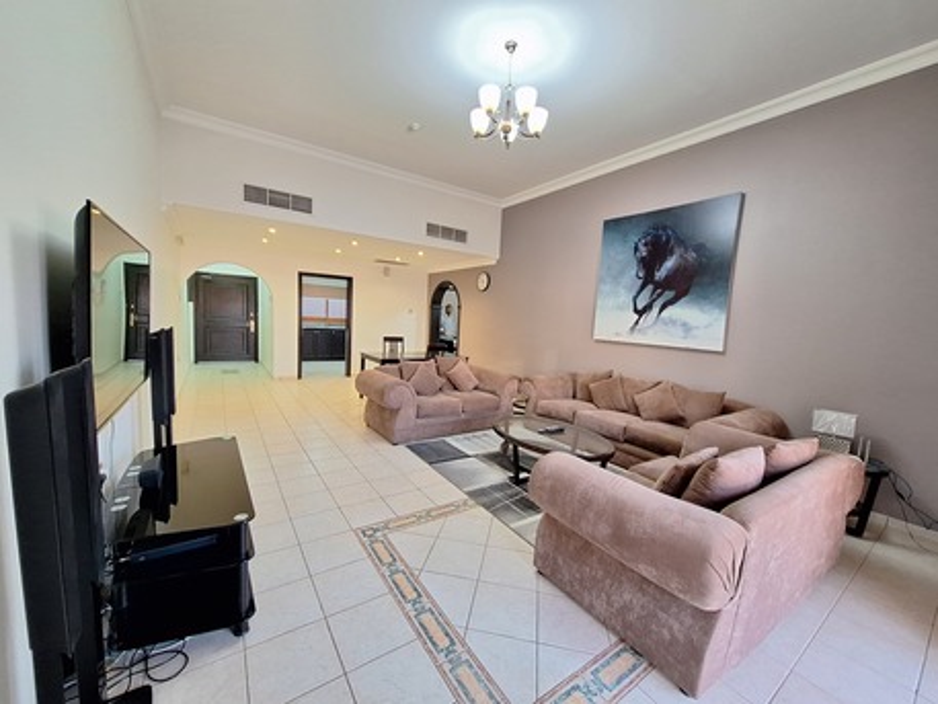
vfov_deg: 89.9
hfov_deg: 106.2
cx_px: 469
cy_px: 352
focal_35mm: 13
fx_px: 352
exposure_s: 1/25
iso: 200
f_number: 2.2
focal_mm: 1.74
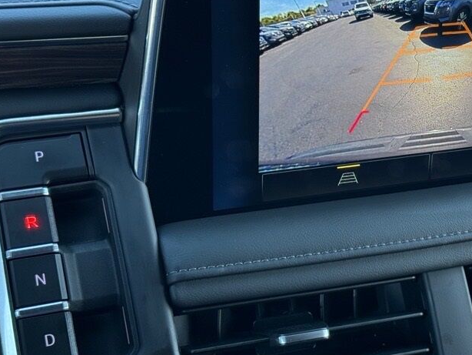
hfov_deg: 24.1
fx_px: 1091
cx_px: 366
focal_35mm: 80
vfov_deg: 18.4
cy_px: 169
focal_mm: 6.76
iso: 100
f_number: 1.78
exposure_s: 1/140
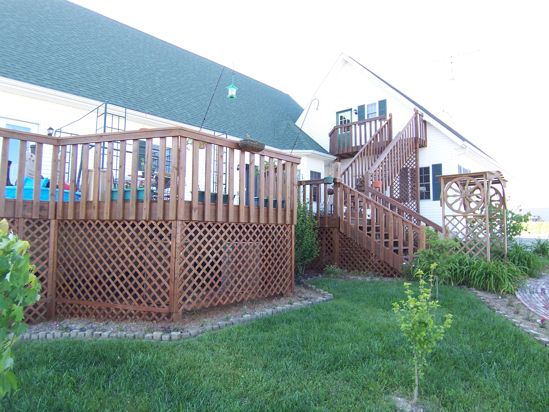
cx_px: 274
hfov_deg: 73.9
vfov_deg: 58.9
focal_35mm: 23
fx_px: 365
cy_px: 206
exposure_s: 1/80
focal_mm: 3.8
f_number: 2.8
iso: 64
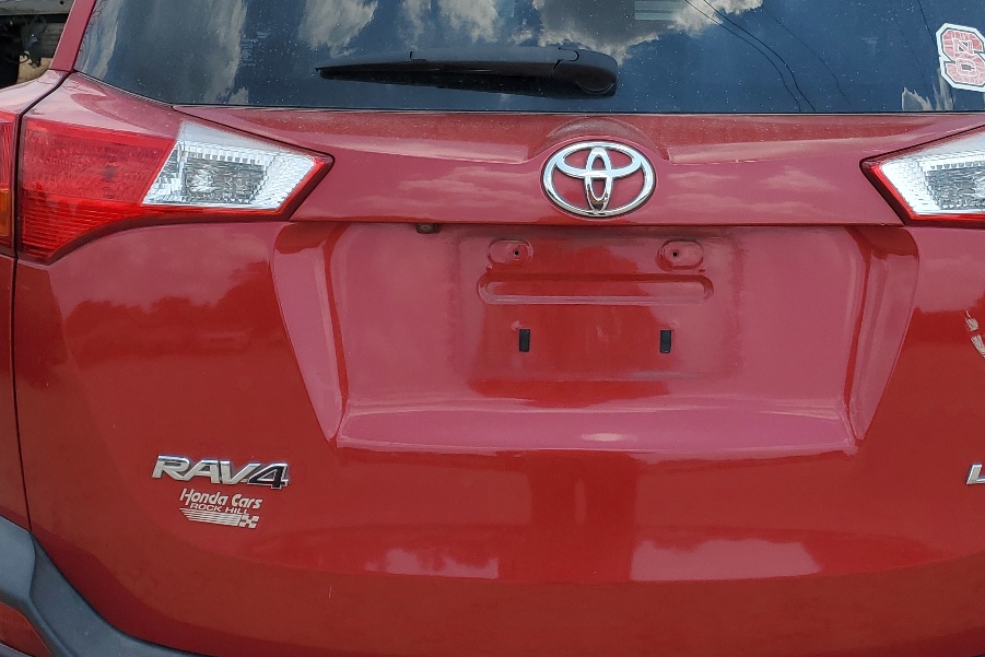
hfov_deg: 41.0
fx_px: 1313
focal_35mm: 48
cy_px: 255
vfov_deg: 28.0
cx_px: 571
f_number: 1.5
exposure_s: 1/2500
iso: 50
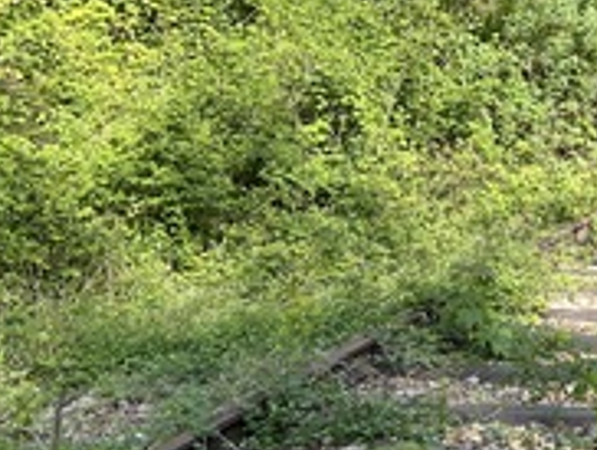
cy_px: 220
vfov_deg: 18.7
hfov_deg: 22.6
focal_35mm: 79
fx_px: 1364
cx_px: 728
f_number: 1.78
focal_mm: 6.86
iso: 80
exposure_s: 1/1050
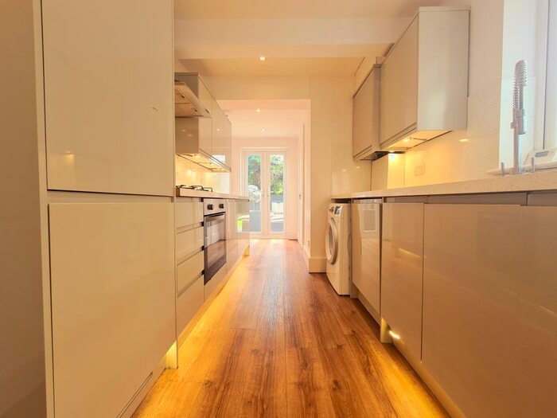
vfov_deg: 89.9
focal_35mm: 13
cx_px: 278
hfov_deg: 106.2
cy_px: 209
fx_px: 209
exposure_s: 1/50
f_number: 2.2
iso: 64
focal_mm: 2.22
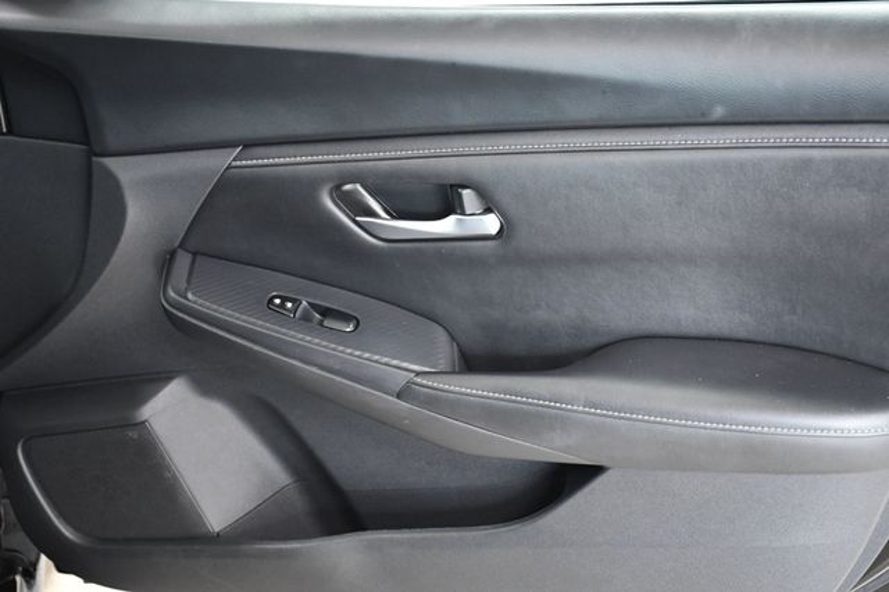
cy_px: 296
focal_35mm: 67
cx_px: 444
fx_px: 1654
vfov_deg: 20.3
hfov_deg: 30.1
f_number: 5
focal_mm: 45
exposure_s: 1/100
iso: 2500
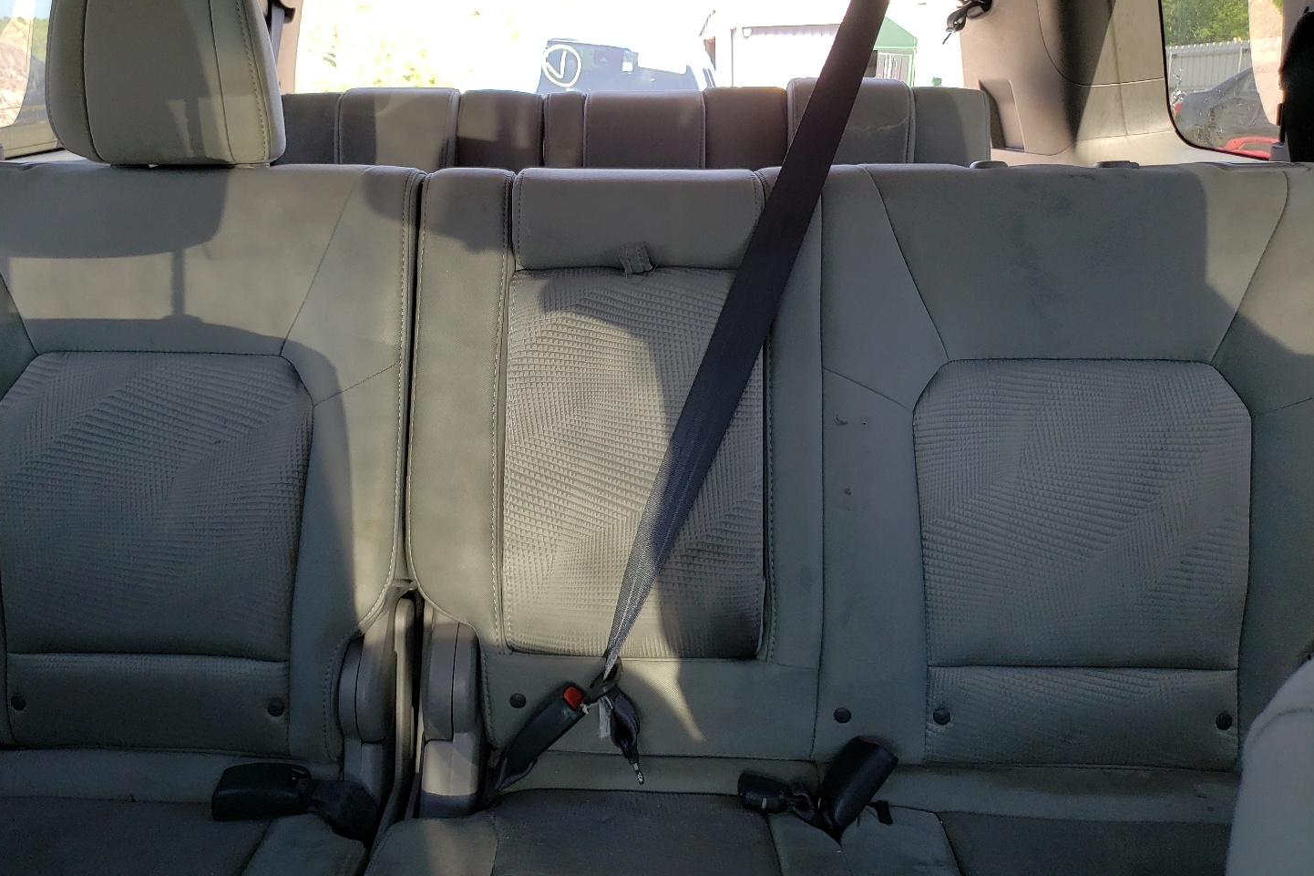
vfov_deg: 43.4
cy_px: 366
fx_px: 1095
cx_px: 591
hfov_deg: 61.8
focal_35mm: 30
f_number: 1.5
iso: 50
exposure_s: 1/217
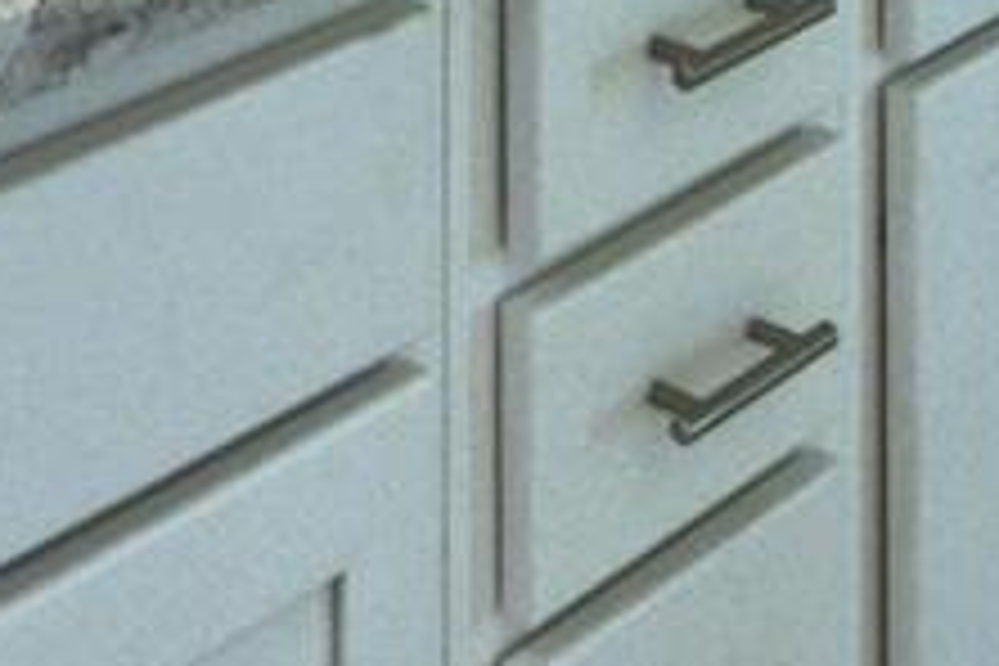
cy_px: -1224
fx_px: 2997
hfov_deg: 18.9
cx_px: 333
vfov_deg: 10.0
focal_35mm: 108
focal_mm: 10
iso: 360
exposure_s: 1/125
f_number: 4.5
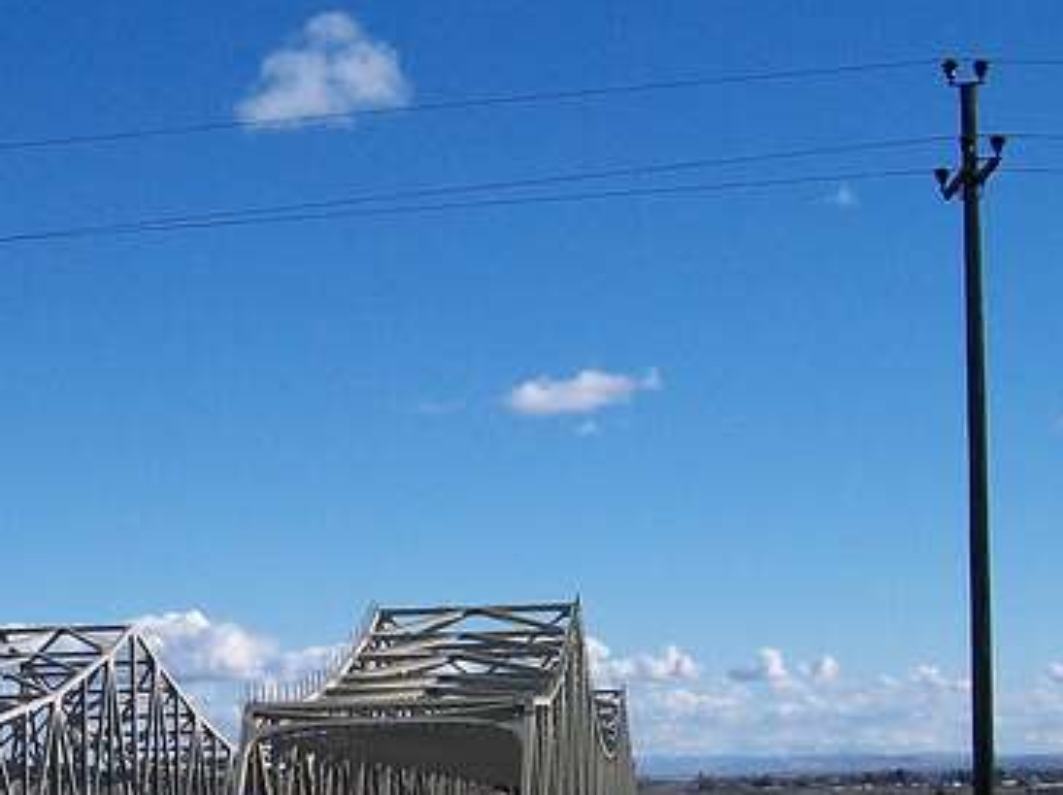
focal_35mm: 79
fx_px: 2424
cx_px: 140
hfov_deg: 24.2
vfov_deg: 18.3
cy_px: 728
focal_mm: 6
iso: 80
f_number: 4.8
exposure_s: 1/800
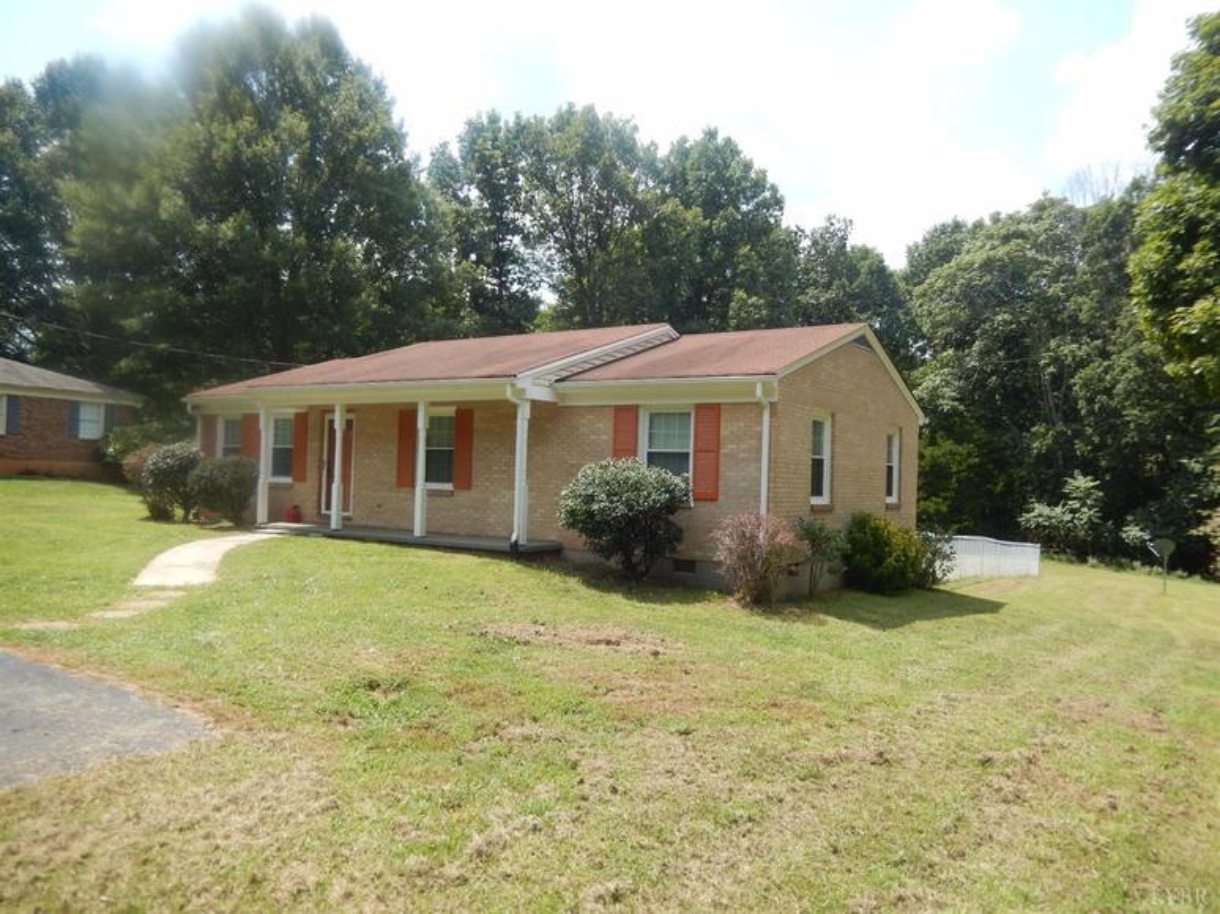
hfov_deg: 69.4
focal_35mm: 25
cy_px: 457
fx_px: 881
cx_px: 610
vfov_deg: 54.9
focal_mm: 4.5
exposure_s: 1/640
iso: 125
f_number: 3.4
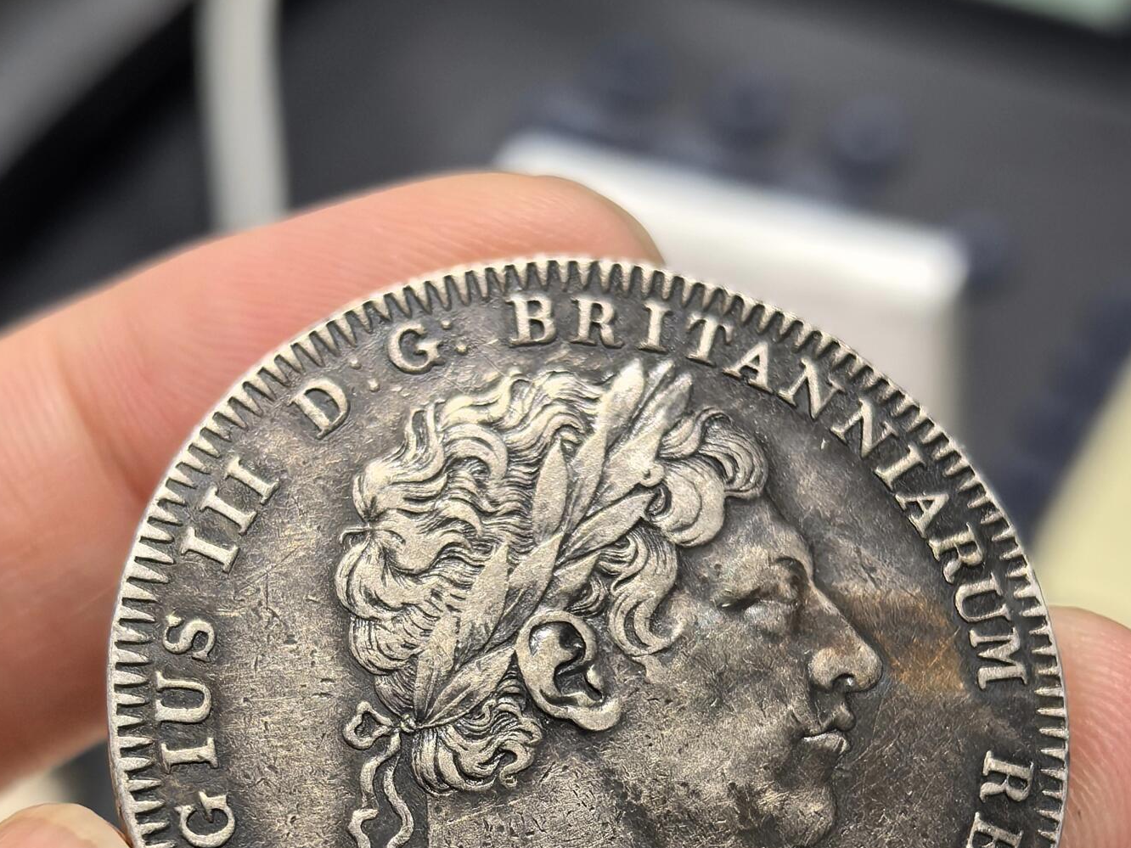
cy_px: 755
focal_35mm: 73
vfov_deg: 19.8
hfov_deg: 26.7
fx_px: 2385
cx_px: 562
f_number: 2
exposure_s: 1/100
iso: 320
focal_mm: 6.98
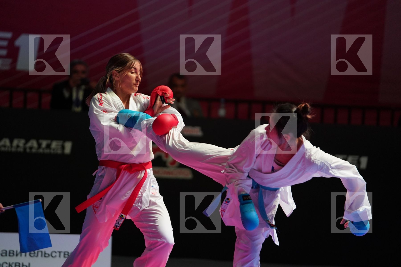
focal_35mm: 198
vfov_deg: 6.9
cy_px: 134
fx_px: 2205
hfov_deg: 10.4
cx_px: 200
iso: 2500
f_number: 2.8
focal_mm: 198
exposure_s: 1/1000
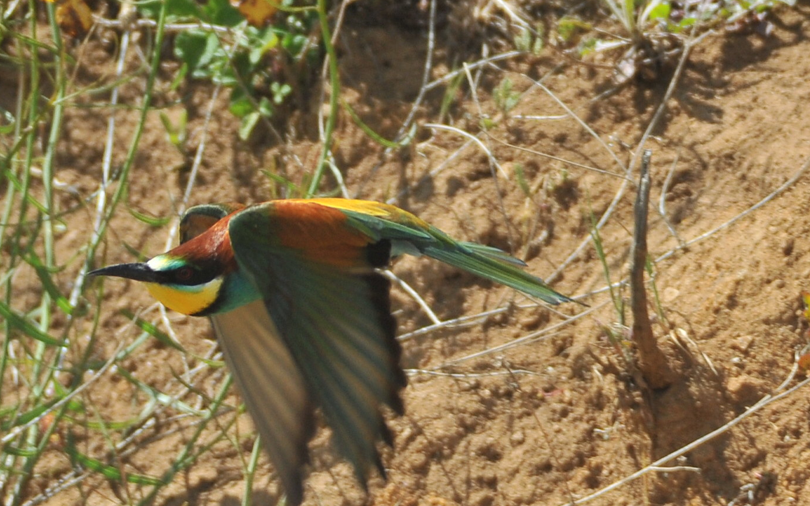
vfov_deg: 2.3
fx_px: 12538
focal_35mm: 568
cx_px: 371
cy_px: 314
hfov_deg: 3.7
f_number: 8
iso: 640
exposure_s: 1/2000
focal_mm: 400
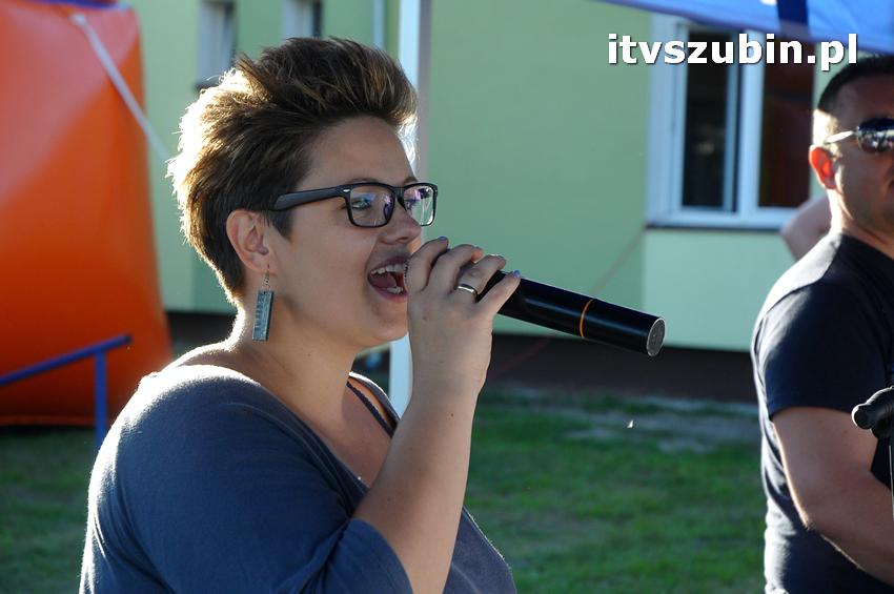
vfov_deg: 15.2
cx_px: 447
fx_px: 2233
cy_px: 297
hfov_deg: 22.6
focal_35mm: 90
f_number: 5.6
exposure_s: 1/500
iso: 800
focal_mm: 60
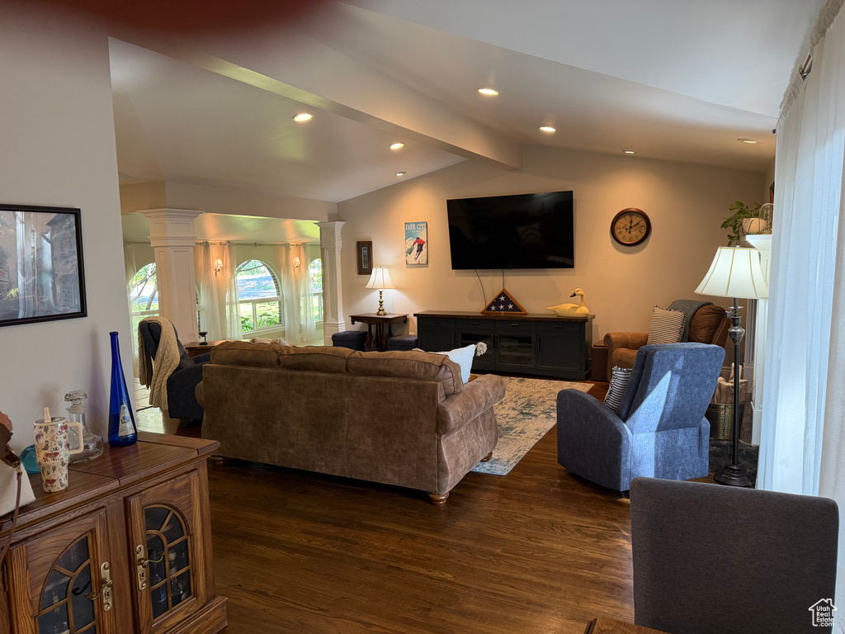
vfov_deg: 56.8
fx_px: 586
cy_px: 317
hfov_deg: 71.6
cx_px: 422
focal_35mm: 24
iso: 320
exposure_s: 1/120
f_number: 1.78
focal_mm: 6.76
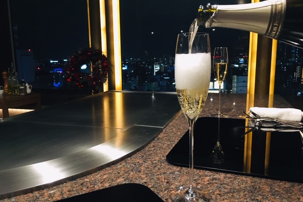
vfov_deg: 42.3
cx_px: 153
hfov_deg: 60.3
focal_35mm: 31
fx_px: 261
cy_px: 101
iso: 200
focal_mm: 4.15
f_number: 2.2
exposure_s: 1/15
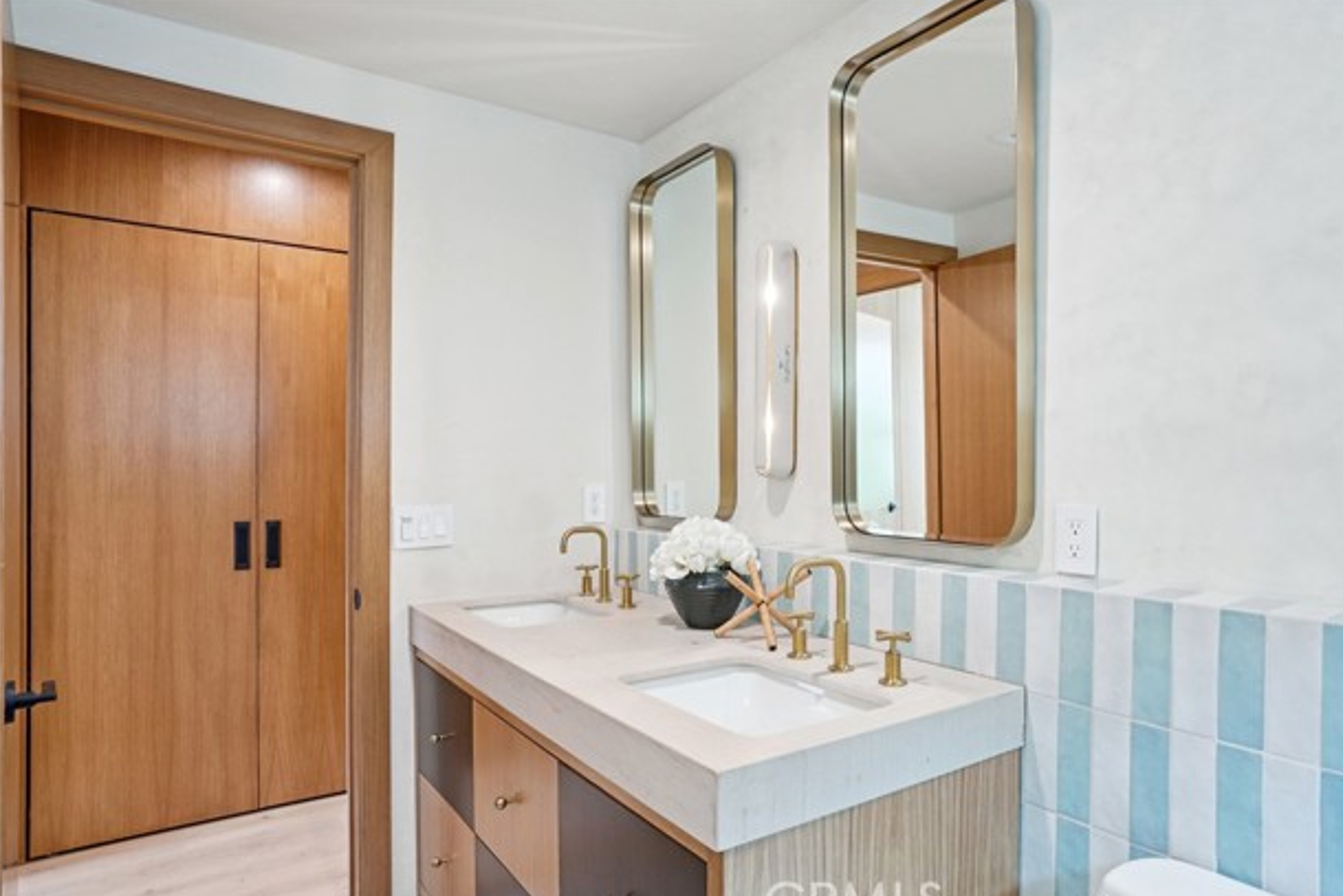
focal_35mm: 21
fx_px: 784
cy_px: 463
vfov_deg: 59.5
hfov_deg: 81.1
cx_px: 702
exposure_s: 1/10
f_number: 8
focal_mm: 20
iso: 400
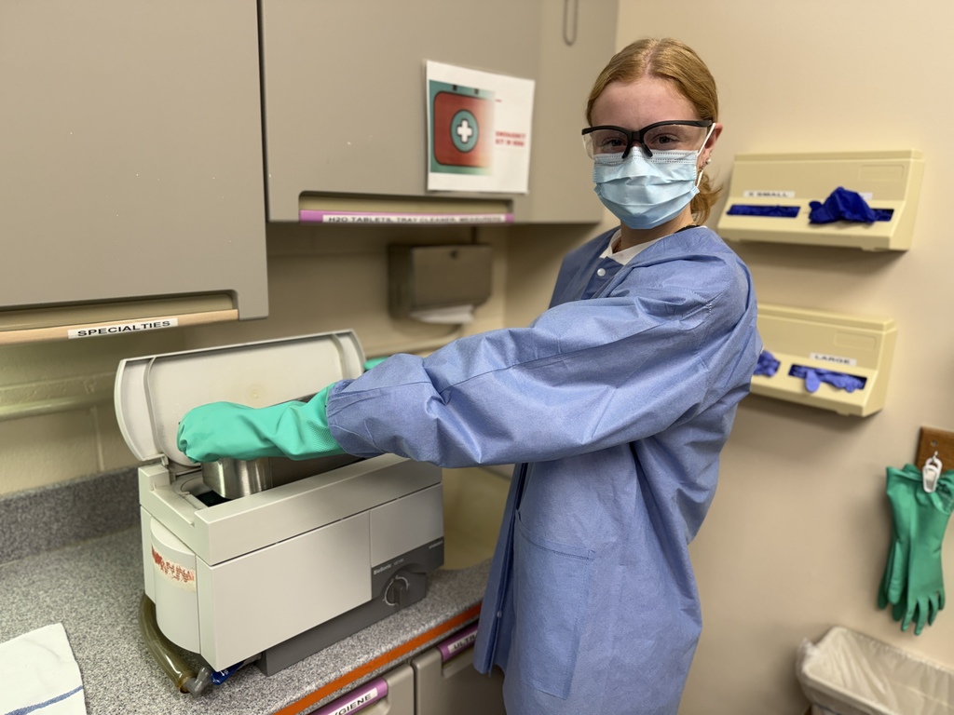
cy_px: 358
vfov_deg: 56.8
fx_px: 661
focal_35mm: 24
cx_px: 477
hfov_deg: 71.6
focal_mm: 6.76
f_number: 1.78
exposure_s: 1/120
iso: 125
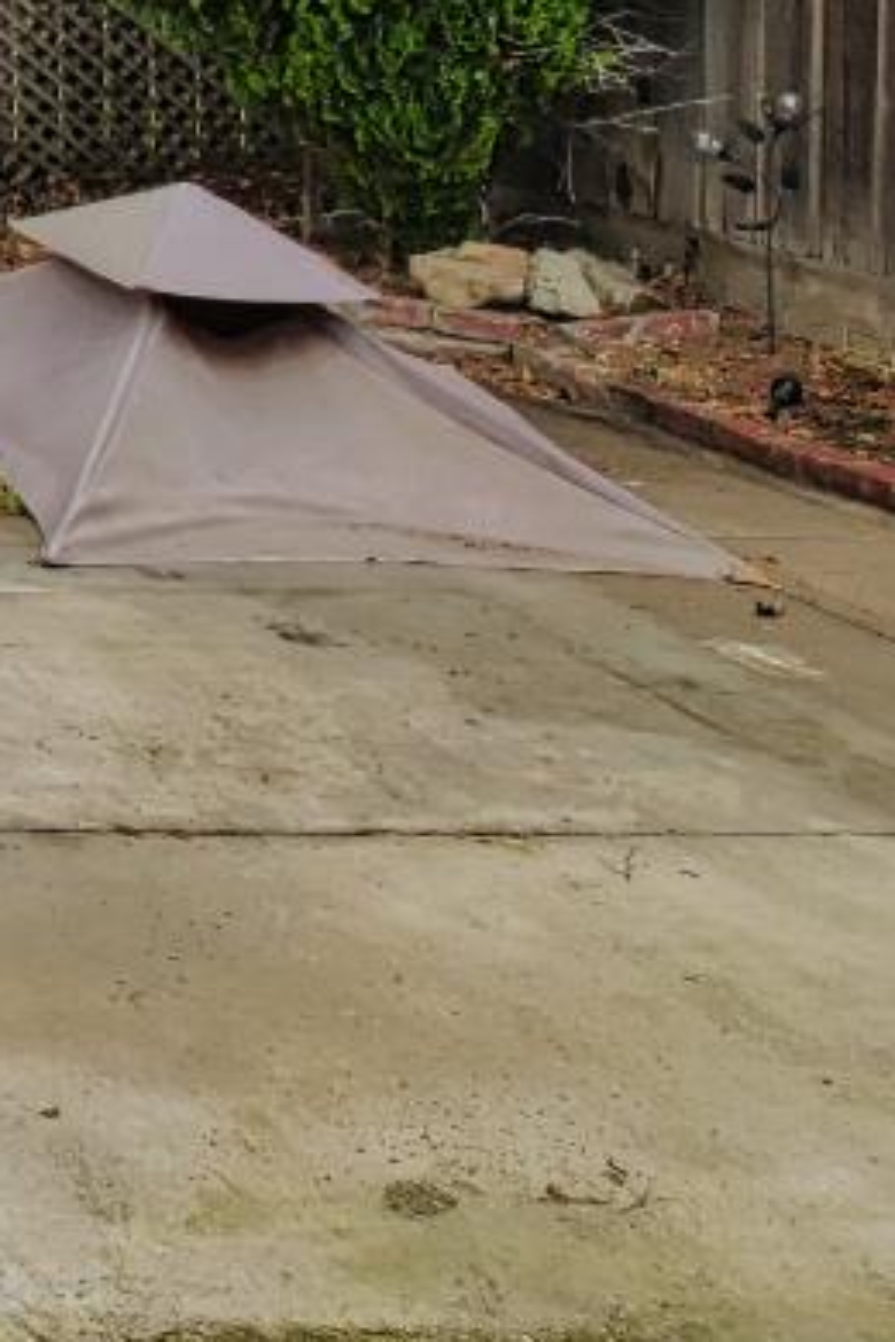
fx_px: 2088
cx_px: -699
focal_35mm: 56
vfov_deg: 31.9
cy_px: -105
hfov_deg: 18.9
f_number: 6.3
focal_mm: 7
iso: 160
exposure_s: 1/160
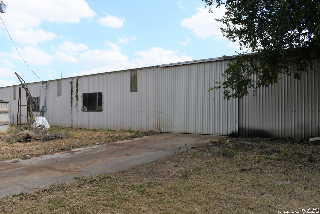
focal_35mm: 27
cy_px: 107
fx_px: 240
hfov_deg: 67.4
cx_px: 160
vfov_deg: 47.9
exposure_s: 1/250
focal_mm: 18
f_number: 8
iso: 100
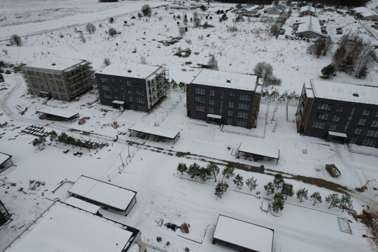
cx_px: 189
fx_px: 231
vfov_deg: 57.2
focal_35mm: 22
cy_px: 126
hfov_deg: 78.6
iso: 100
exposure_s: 1/1250
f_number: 2.8
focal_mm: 8.38
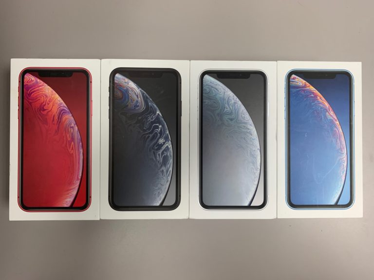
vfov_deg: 53.1
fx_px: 281
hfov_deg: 67.3
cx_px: 187
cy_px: 140
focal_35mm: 26
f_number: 1.8
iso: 64
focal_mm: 4.25
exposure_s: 1/60
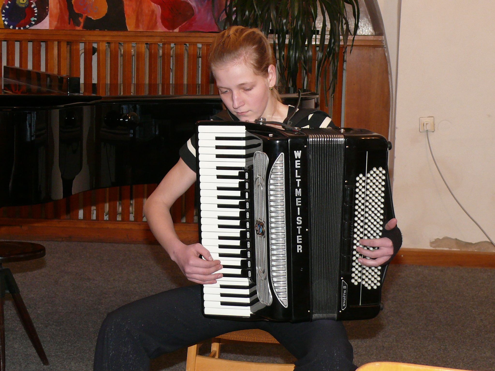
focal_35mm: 81
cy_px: 186
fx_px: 1158
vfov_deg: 18.2
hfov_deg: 24.1
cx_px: 248
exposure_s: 1/30
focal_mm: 11.9
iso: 200
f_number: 3.2
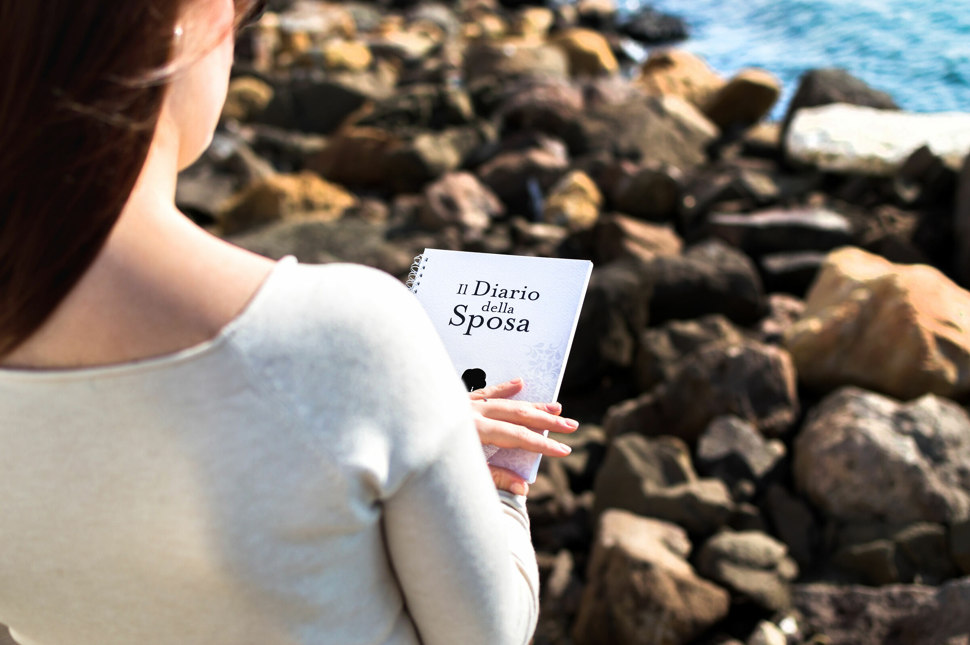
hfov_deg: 37.9
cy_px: 322
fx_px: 1413
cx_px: 485
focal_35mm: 52
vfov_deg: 25.7
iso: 100
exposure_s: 1/2500
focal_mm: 35
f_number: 2.8
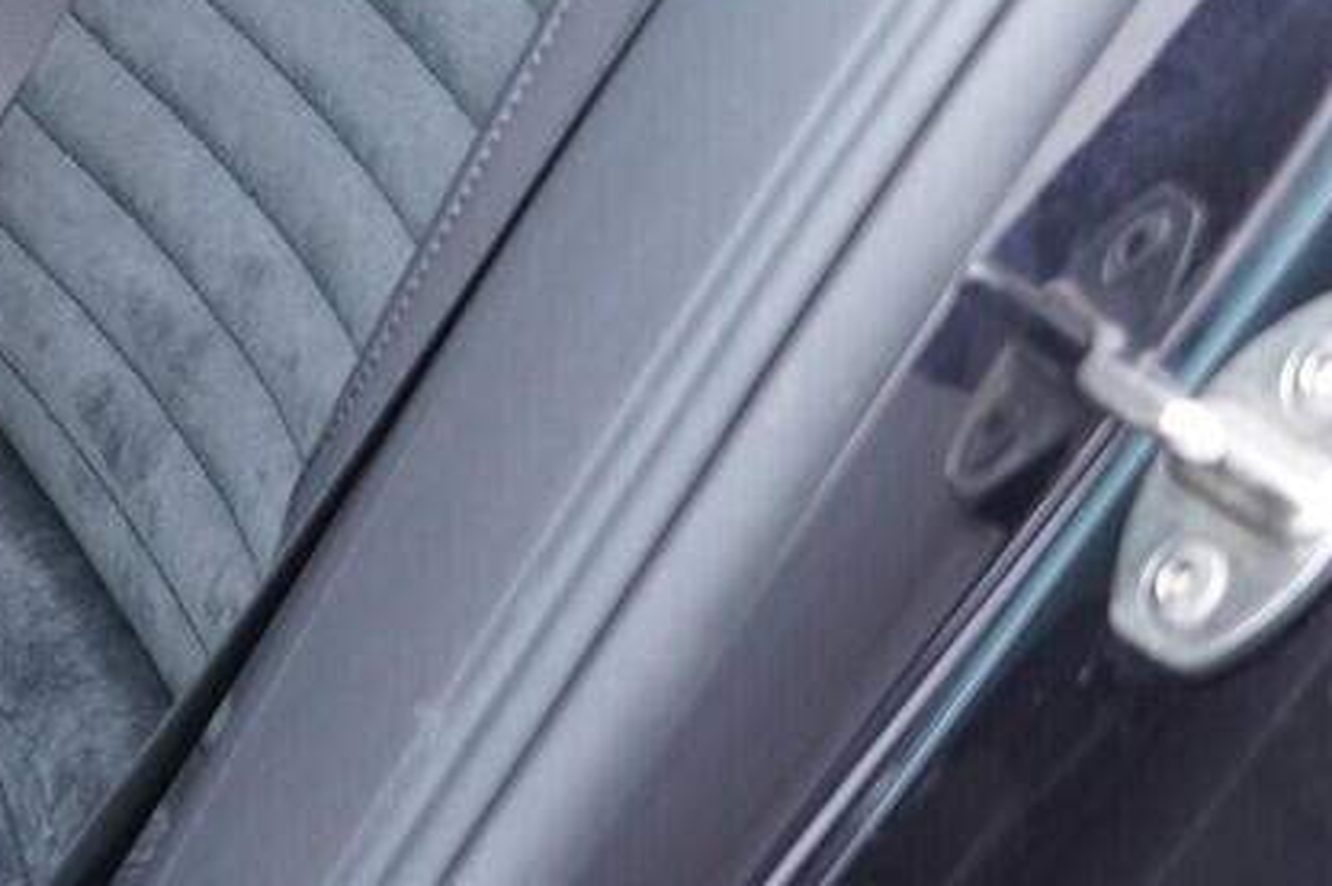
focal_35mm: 125
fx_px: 4621
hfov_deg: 15.3
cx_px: -613
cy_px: -347
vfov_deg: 10.6
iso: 640
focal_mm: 24
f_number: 2.8
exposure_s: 1/40
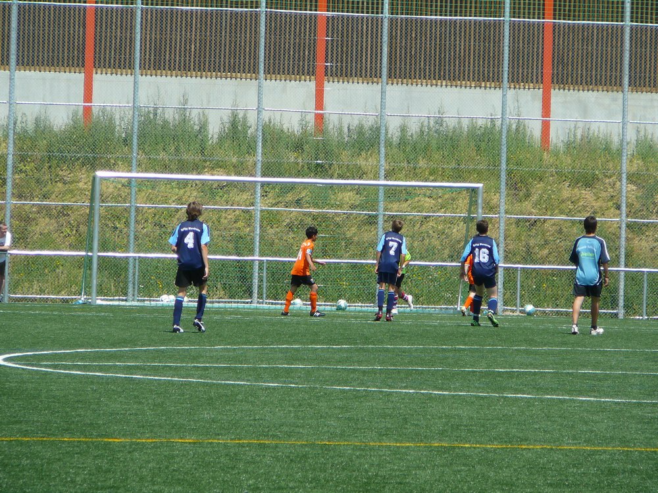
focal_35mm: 256
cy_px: 246
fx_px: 4866
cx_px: 329
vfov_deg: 5.8
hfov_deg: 7.7
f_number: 4.1
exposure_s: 1/640
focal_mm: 38
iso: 80
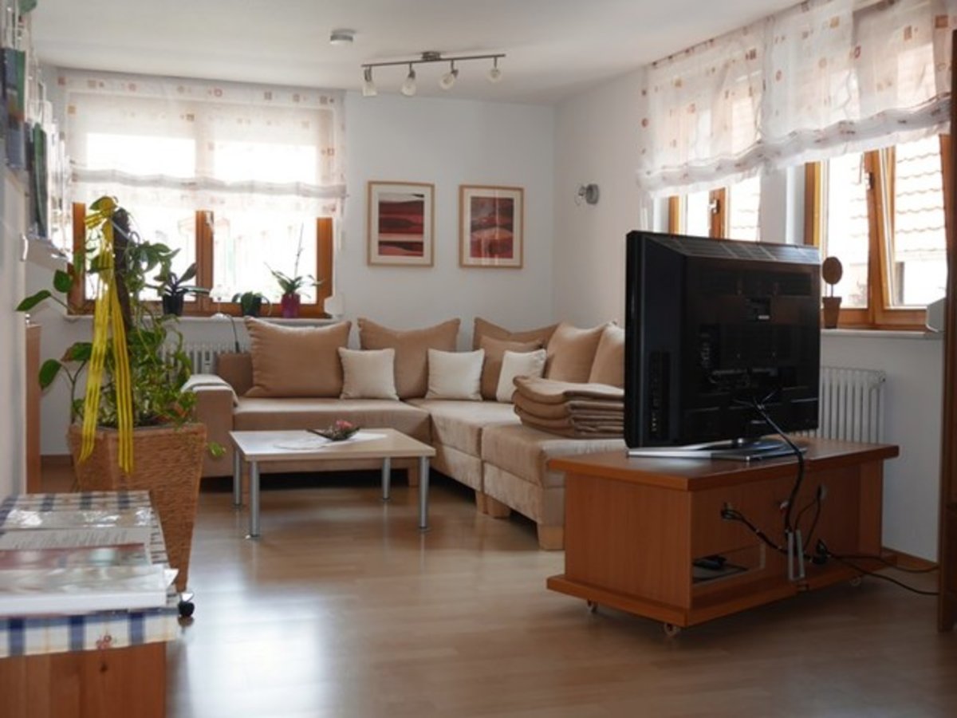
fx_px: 1106
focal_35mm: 40
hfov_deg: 46.8
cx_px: 478
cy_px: 359
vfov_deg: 36.0
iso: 200
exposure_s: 1/50
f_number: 4.5
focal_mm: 20
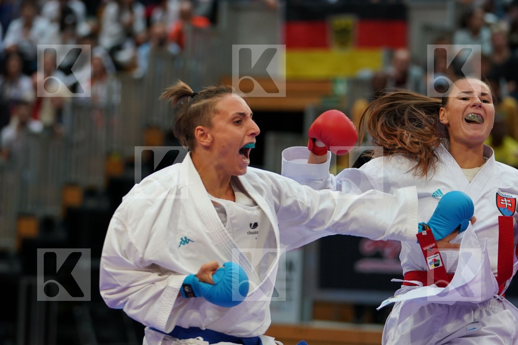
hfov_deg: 11.4
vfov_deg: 7.6
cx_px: 259
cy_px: 172
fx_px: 2604
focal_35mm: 181
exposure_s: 1/1000
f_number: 2.8
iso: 1250
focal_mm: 121
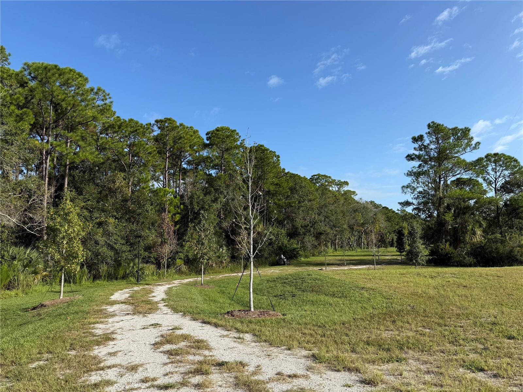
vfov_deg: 56.8
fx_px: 363
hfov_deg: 71.6
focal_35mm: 24
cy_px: 196
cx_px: 262
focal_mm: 6.76
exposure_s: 1/3953
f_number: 1.78
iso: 80
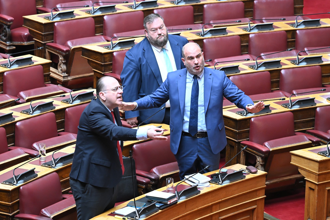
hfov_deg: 10.3
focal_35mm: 200
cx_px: 165
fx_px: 1833
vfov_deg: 6.9
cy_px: 110
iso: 4000
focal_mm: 200
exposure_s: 1/250
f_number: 6.3
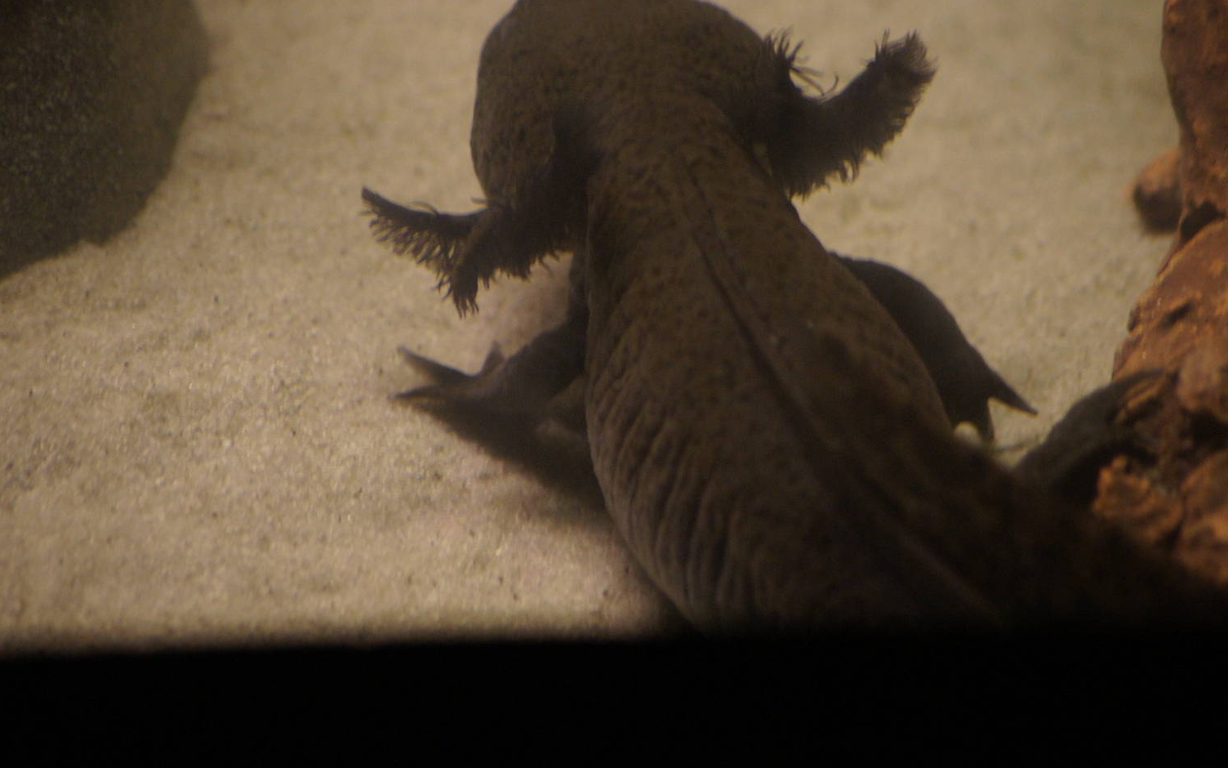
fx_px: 7347
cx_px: 616
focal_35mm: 220
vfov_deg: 6.0
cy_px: 372
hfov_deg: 9.6
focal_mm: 135
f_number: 4.5
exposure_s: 1/15
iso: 1600
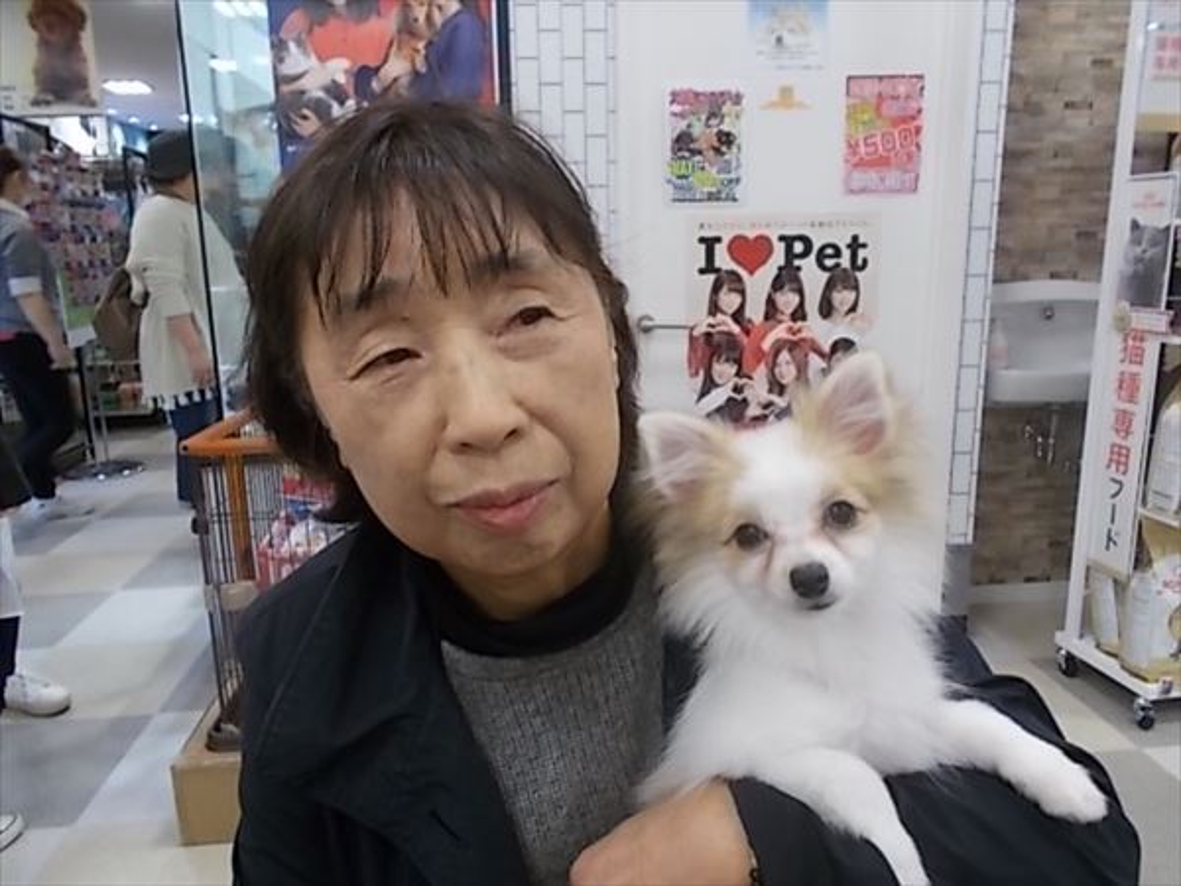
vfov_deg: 53.1
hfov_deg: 67.3
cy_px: 443
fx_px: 887
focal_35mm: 26
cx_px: 590
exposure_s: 1/25
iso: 125
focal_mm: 4.6
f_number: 3.2
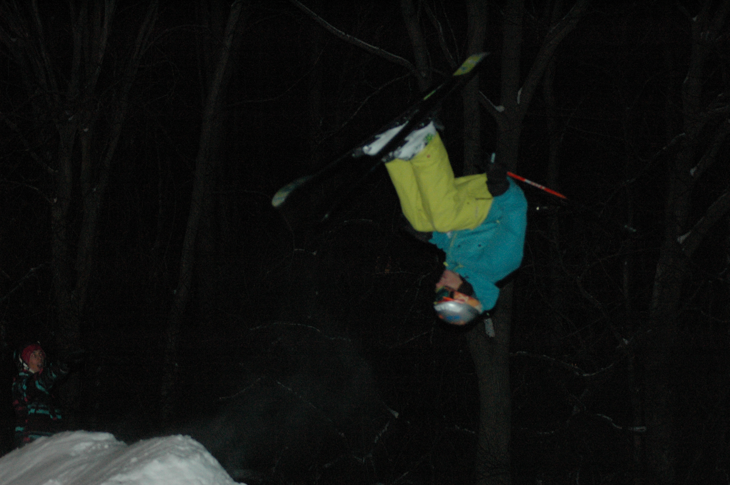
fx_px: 2370
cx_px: 365
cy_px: 242
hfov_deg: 17.5
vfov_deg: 11.7
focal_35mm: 117
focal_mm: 78
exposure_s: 1/60
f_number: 4.2
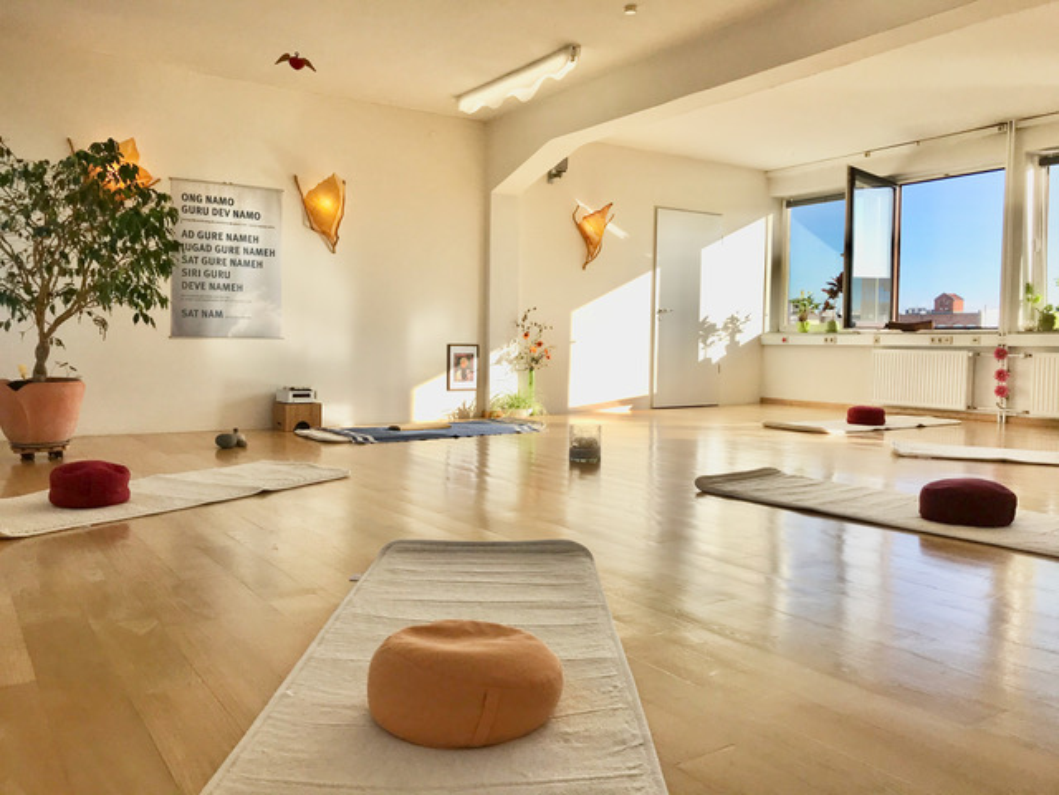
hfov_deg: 63.4
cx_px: 530
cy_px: 398
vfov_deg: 49.7
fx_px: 857
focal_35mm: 28
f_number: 1.8
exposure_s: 1/958
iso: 20
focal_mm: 3.99
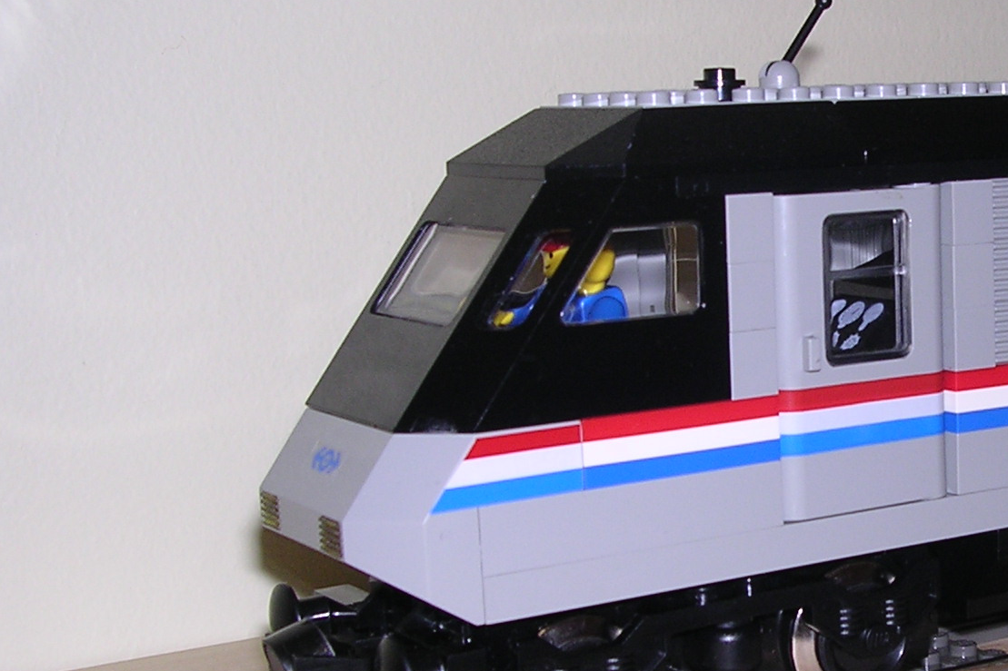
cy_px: 372
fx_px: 2044
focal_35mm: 73
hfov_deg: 26.7
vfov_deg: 18.7
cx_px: 915
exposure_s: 1/60.1
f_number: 2.8
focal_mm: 5.8
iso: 100
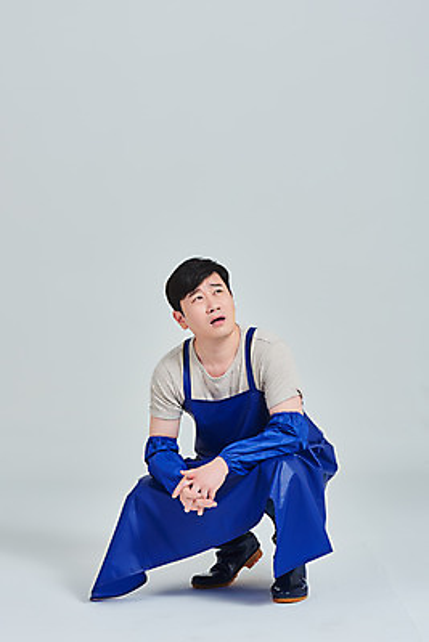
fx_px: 1536
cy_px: 321
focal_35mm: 86
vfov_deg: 23.6
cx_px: 214
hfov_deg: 15.9
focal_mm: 86
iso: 100
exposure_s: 1/125
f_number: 14
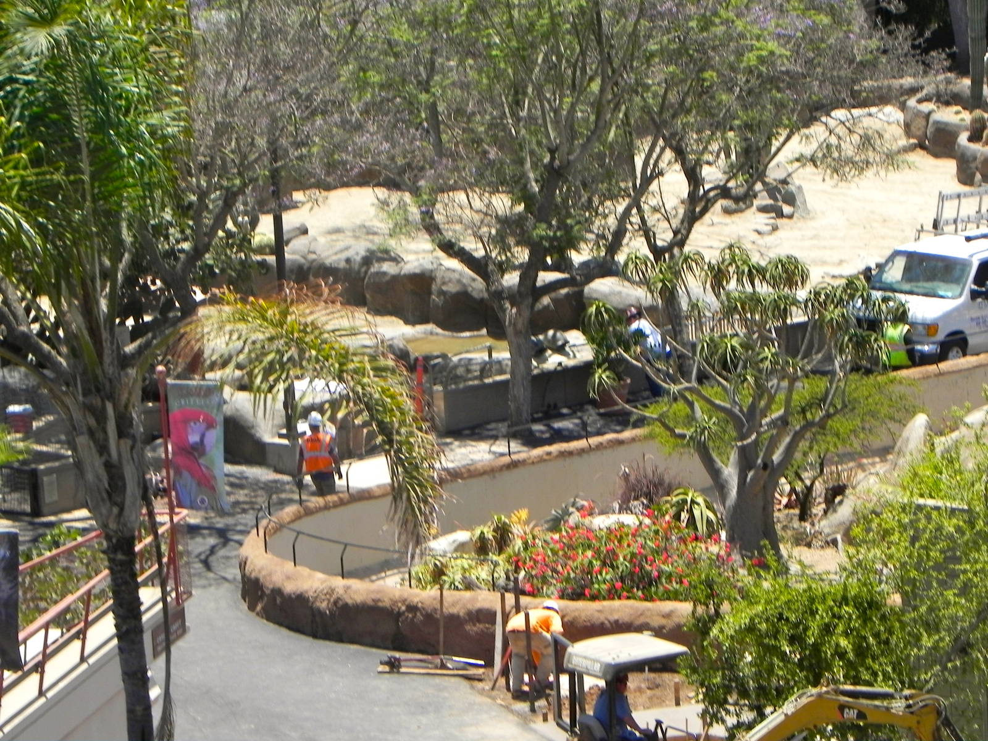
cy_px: 370
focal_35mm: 212
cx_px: 494
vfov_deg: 7.0
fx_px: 6051
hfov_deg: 9.3
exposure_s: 1/318
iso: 160
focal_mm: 37.7
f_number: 6.3
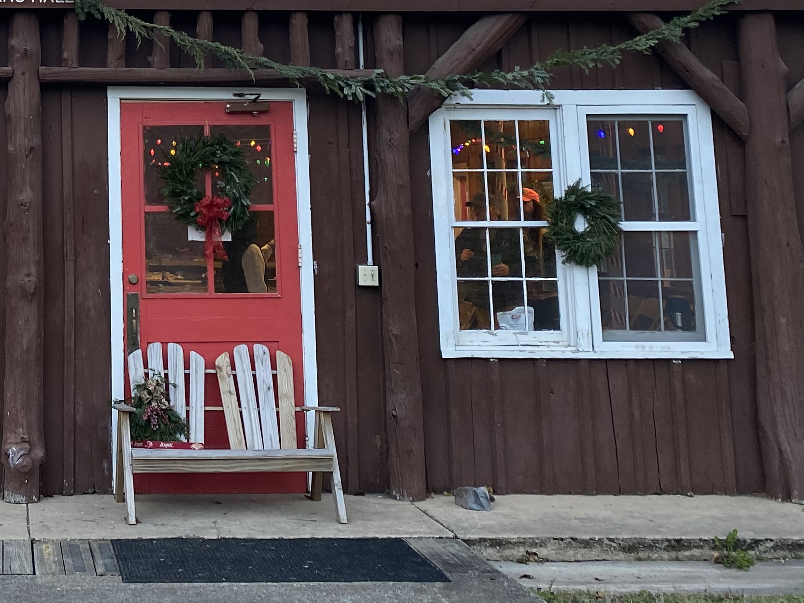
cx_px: 29
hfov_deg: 29.0
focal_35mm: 63
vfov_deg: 22.0
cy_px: -60
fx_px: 1463
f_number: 1.8
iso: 64
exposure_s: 1/121
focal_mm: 4.25
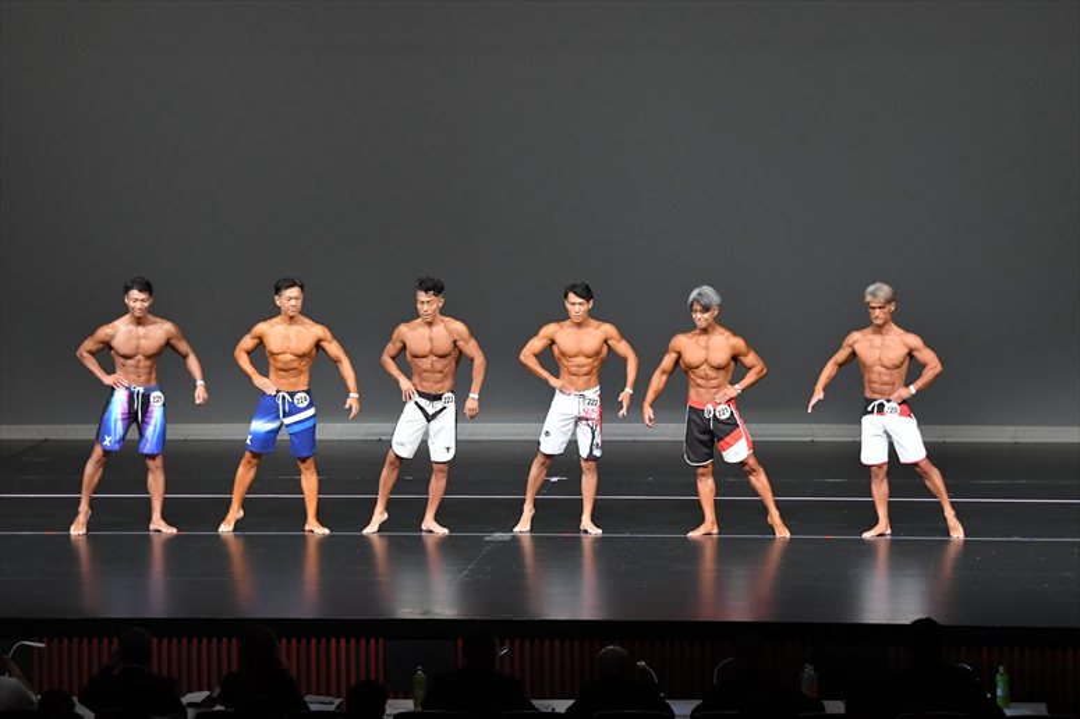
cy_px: 360
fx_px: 4048
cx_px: 540
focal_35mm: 135
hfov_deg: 15.2
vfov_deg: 10.2
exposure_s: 1/400
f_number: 5.6
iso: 4000
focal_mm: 90
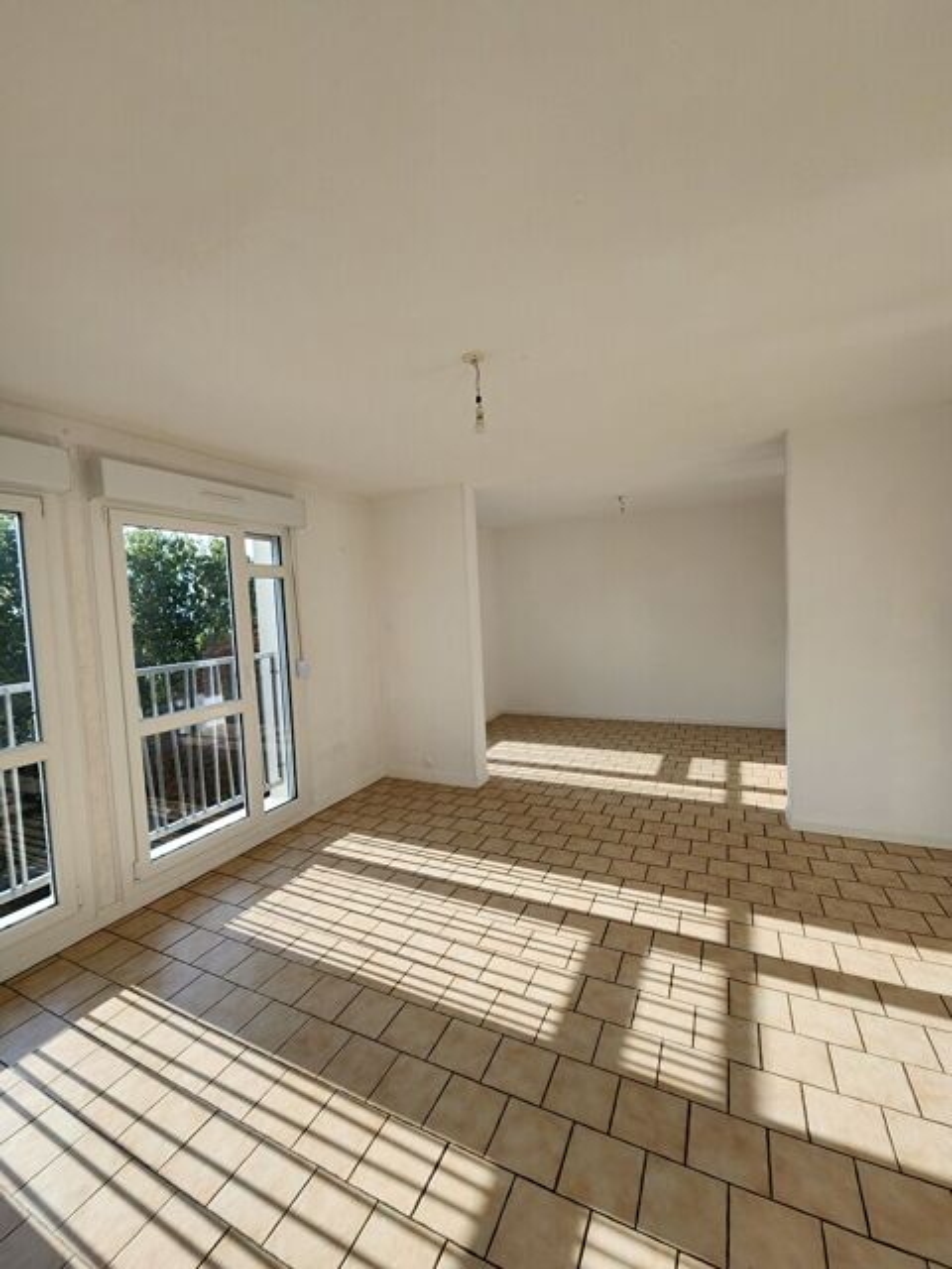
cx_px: 476
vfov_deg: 106.2
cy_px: 634
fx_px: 477
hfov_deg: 89.9
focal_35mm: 13
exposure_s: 1/736
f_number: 2.2
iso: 50
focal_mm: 2.2
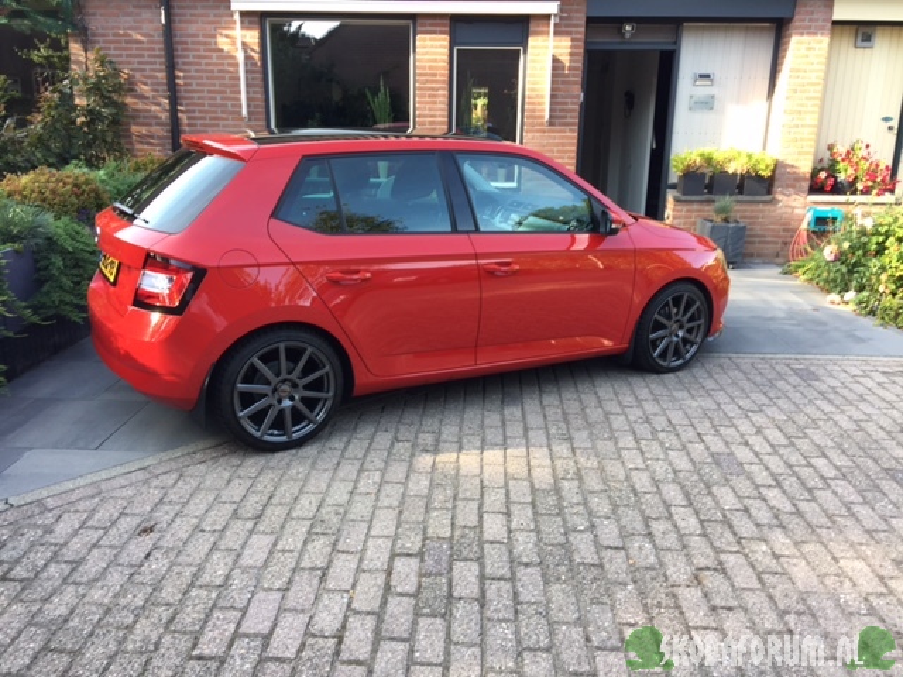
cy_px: 338
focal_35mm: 29
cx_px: 452
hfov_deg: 61.7
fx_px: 756
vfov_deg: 48.2
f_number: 2.2
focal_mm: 4.15
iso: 32
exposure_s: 1/100
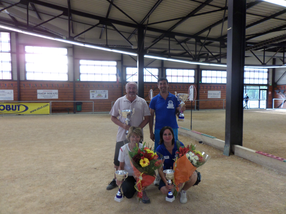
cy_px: 107
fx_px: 198
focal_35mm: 24
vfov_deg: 56.8
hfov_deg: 71.6
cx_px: 143
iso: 120
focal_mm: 4.3
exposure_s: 1/30
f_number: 3.1
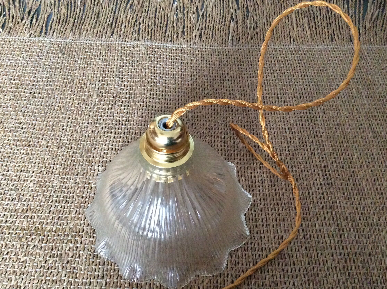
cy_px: 160
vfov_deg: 38.5
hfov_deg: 50.2
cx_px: 197
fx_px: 413
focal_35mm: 37
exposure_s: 1/17
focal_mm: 3.3
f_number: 2.4
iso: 400
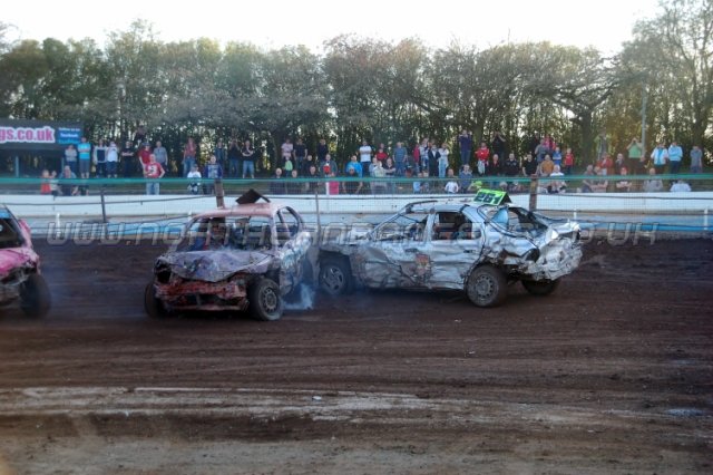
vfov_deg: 19.7
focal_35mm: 69
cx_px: 356
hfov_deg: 29.3
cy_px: 238
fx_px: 1366
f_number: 5
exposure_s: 1/400
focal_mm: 46
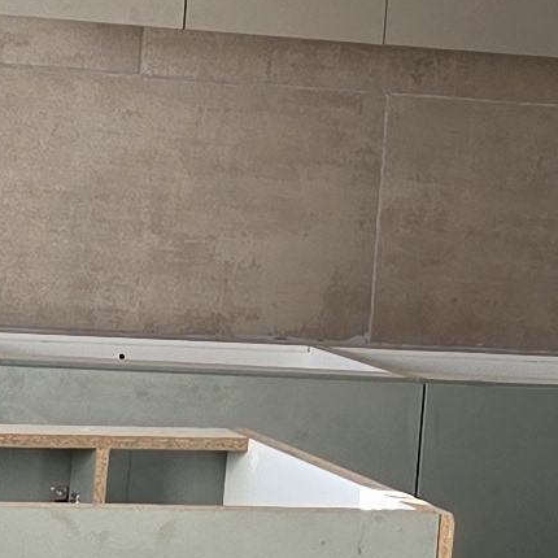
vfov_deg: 9.2
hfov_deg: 9.2
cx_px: 527
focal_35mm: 189
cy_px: 112
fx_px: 3447
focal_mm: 6.3
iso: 100
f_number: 1.7
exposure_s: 1/180
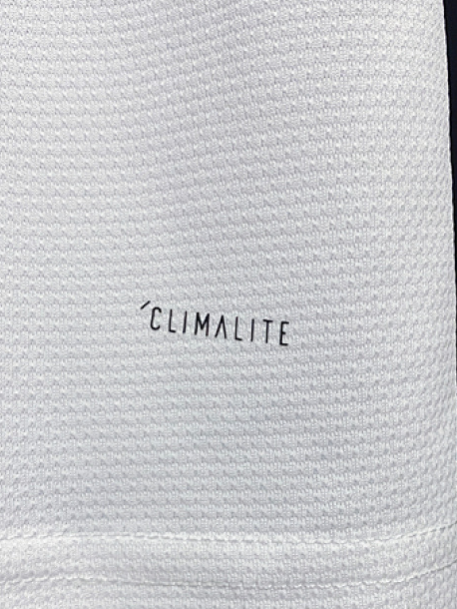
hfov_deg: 31.3
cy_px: 393
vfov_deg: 40.8
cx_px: 305
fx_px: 809
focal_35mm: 46
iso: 320
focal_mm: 4.25
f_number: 1.8
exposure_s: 1/50
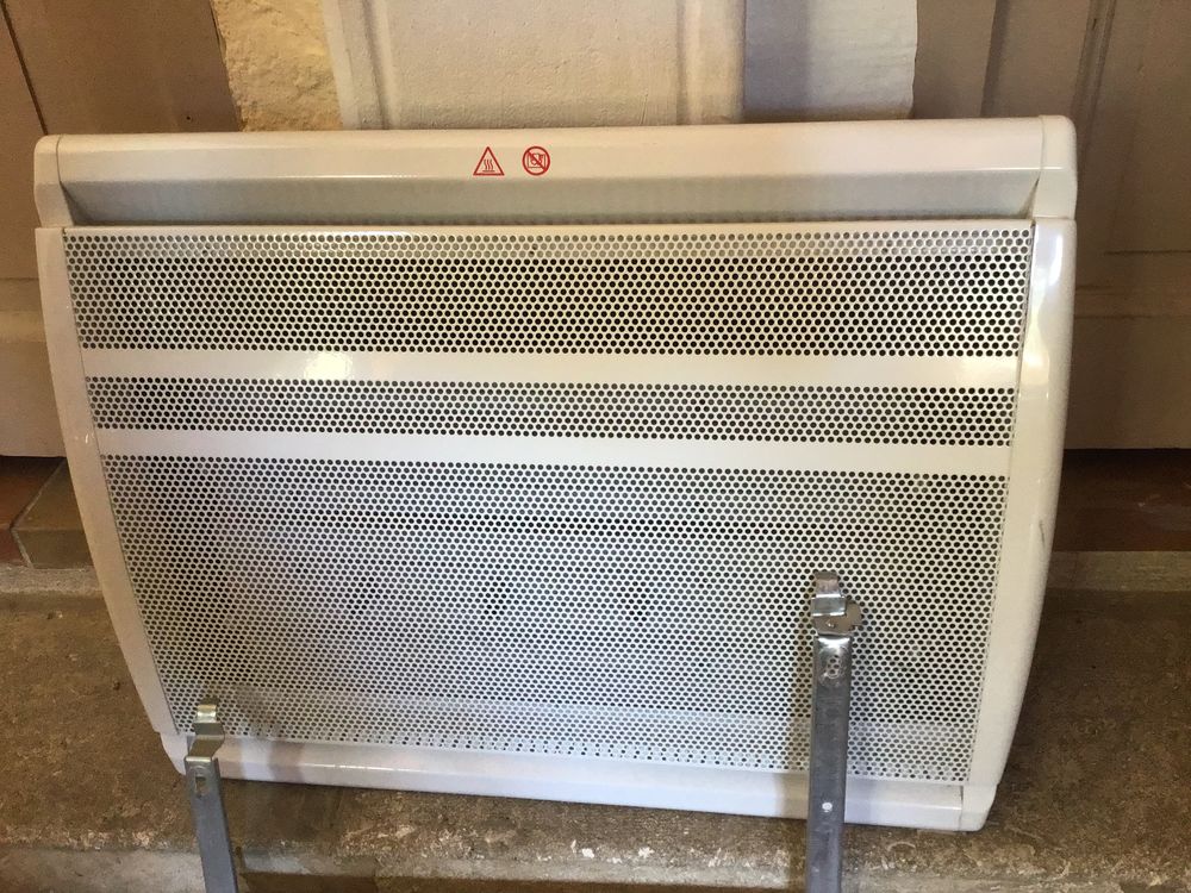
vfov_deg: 45.4
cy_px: 446
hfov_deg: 58.4
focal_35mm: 31
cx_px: 596
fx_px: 1067
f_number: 2.4
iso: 200
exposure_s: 1/33
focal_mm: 3.3
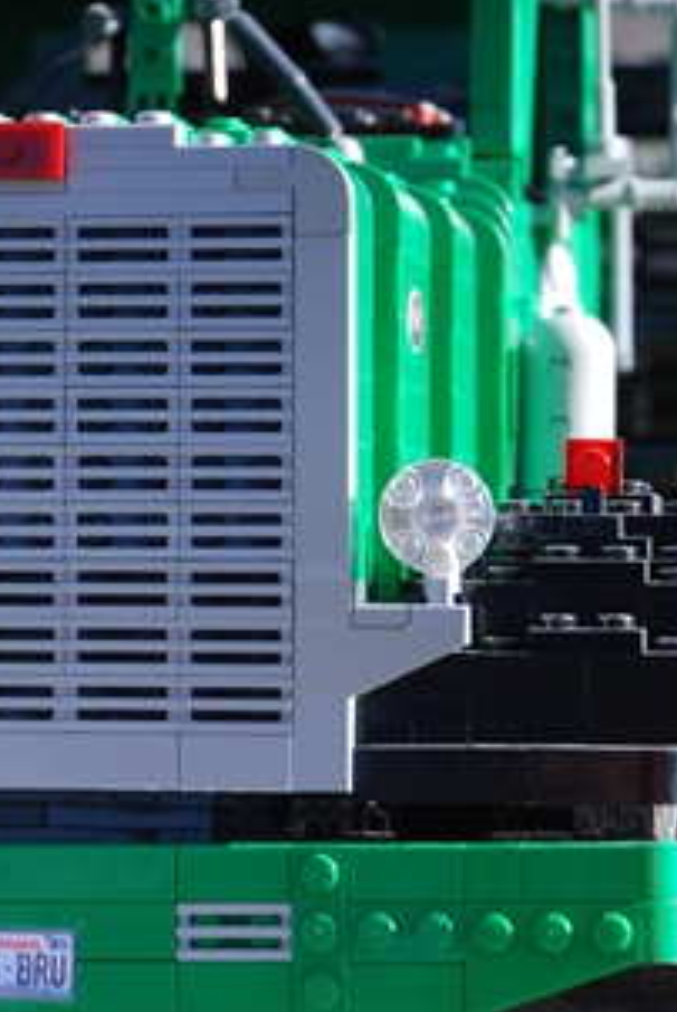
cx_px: 50
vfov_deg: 10.7
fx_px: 5375
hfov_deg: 7.2
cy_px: 211
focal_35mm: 191
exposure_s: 1/320
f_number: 4.5
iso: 200
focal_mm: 48
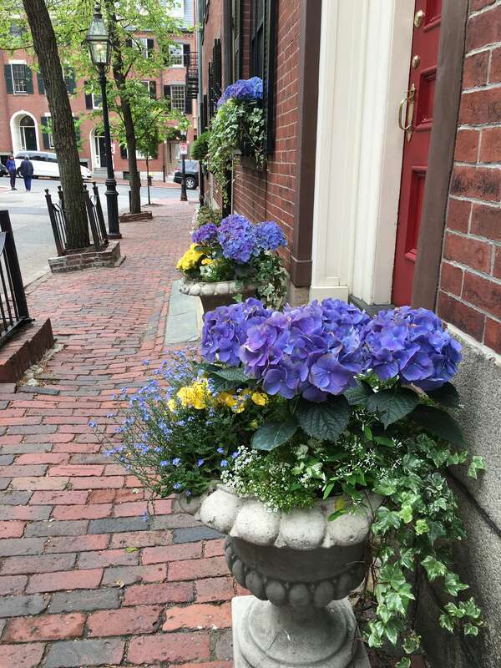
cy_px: 334
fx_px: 560
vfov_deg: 61.7
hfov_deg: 48.2
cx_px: 250
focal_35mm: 29
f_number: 2.2
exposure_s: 1/164
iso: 25
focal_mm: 4.15
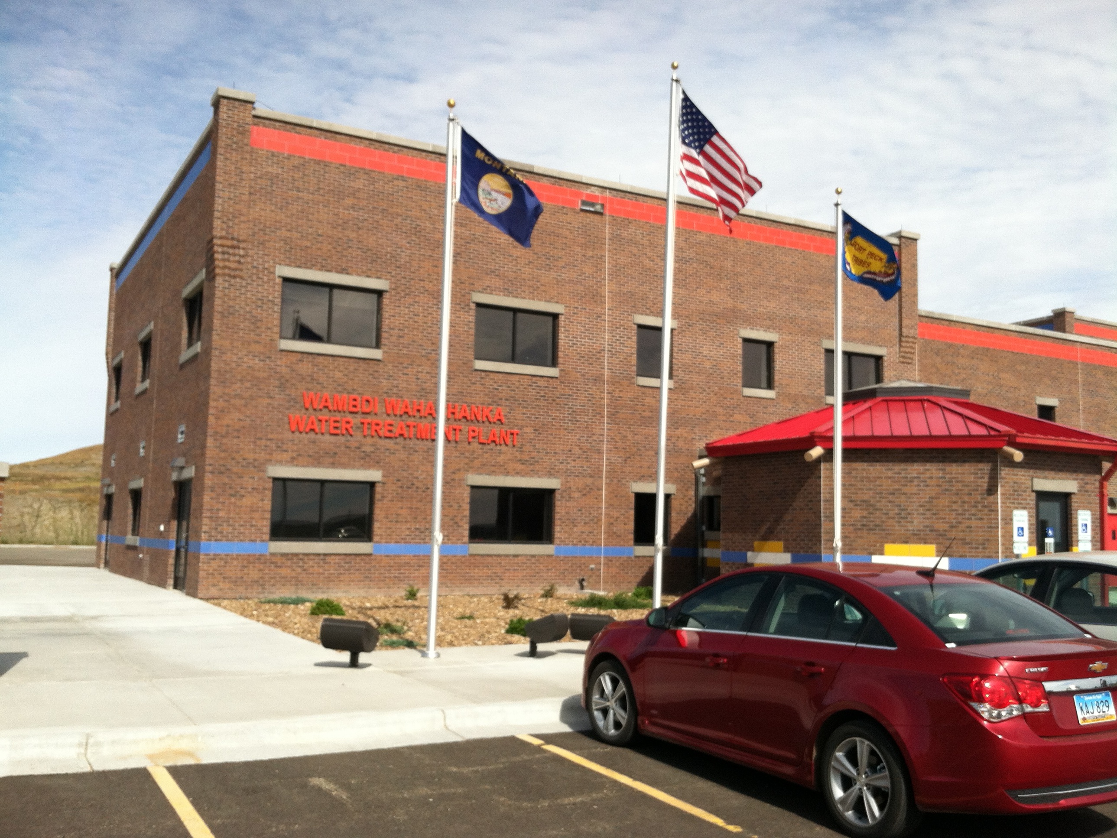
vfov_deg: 40.7
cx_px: 558
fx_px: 1129
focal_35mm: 35
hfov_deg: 52.6
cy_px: 419
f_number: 2.8
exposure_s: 1/1429
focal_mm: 3.85
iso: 80
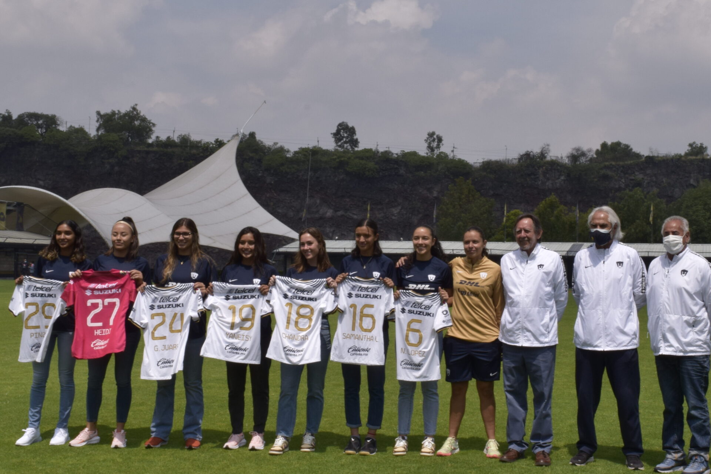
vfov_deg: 40.0
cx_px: 356
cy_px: 237
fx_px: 652
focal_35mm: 33
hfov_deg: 57.2
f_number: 25
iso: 200
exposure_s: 1/160
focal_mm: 22
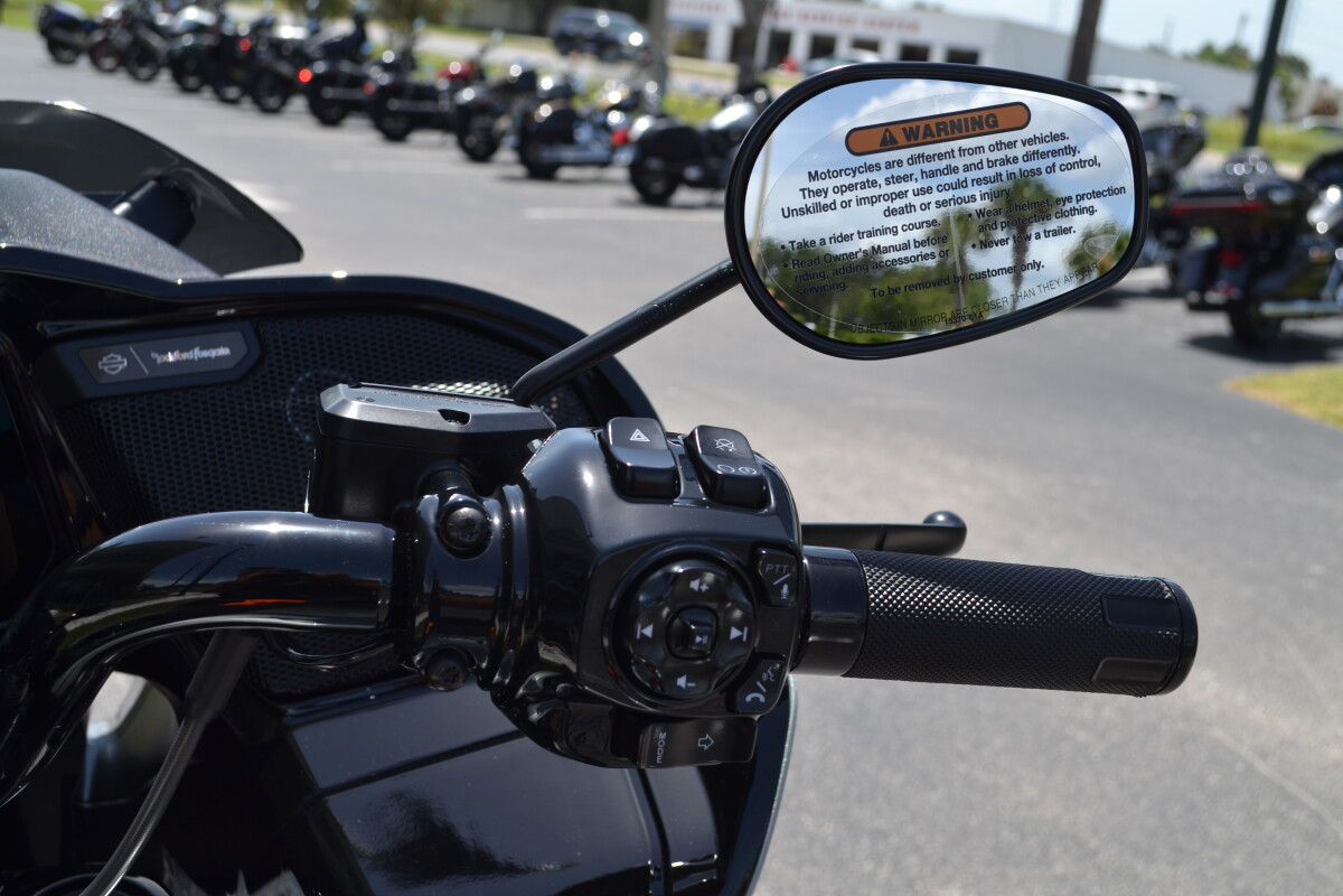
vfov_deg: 31.9
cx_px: 672
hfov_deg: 46.4
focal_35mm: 42
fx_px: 1567
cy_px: 448
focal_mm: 28
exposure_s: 1/250
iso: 100
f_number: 7.1
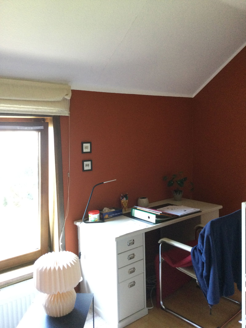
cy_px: 164
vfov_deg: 58.3
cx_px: 123
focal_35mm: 31
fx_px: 294
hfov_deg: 45.4
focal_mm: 3.3
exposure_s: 1/25
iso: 200
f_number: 2.4
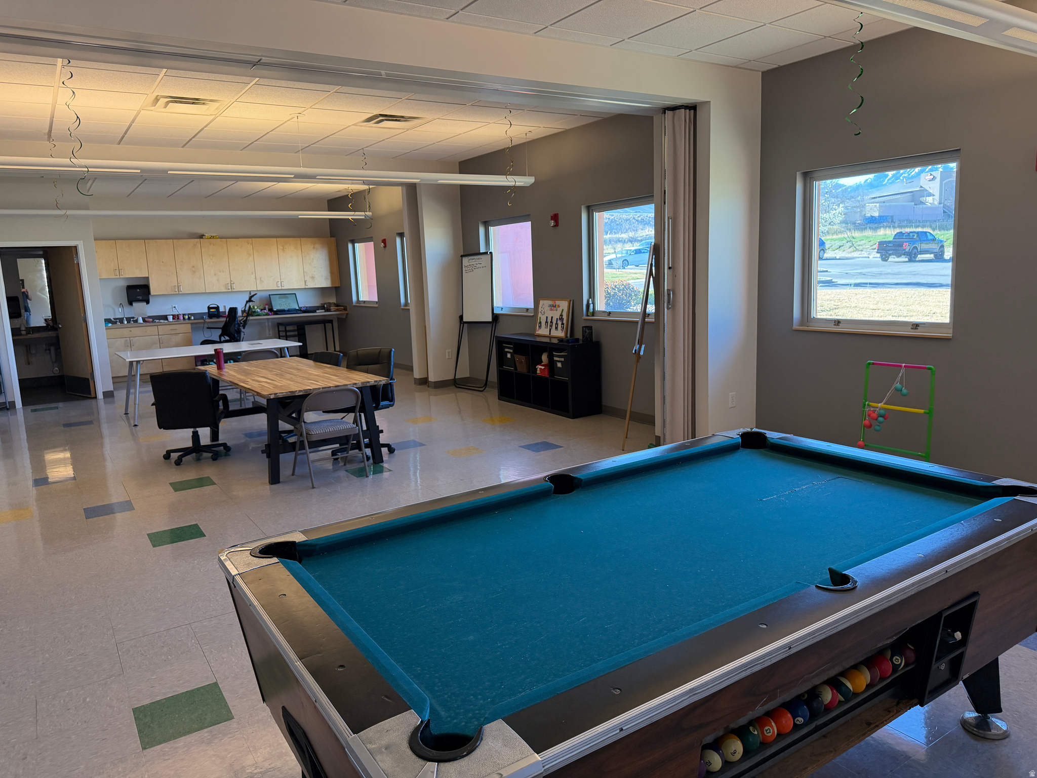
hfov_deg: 71.6
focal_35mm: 24
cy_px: 389
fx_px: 719
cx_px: 518
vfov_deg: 56.8
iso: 200
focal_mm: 6.76
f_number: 1.78
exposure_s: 1/191
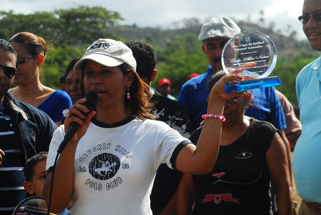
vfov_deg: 10.8
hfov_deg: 16.1
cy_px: 108
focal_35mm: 128
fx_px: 1138
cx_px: 160
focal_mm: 85
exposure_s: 1/800
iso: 400
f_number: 8
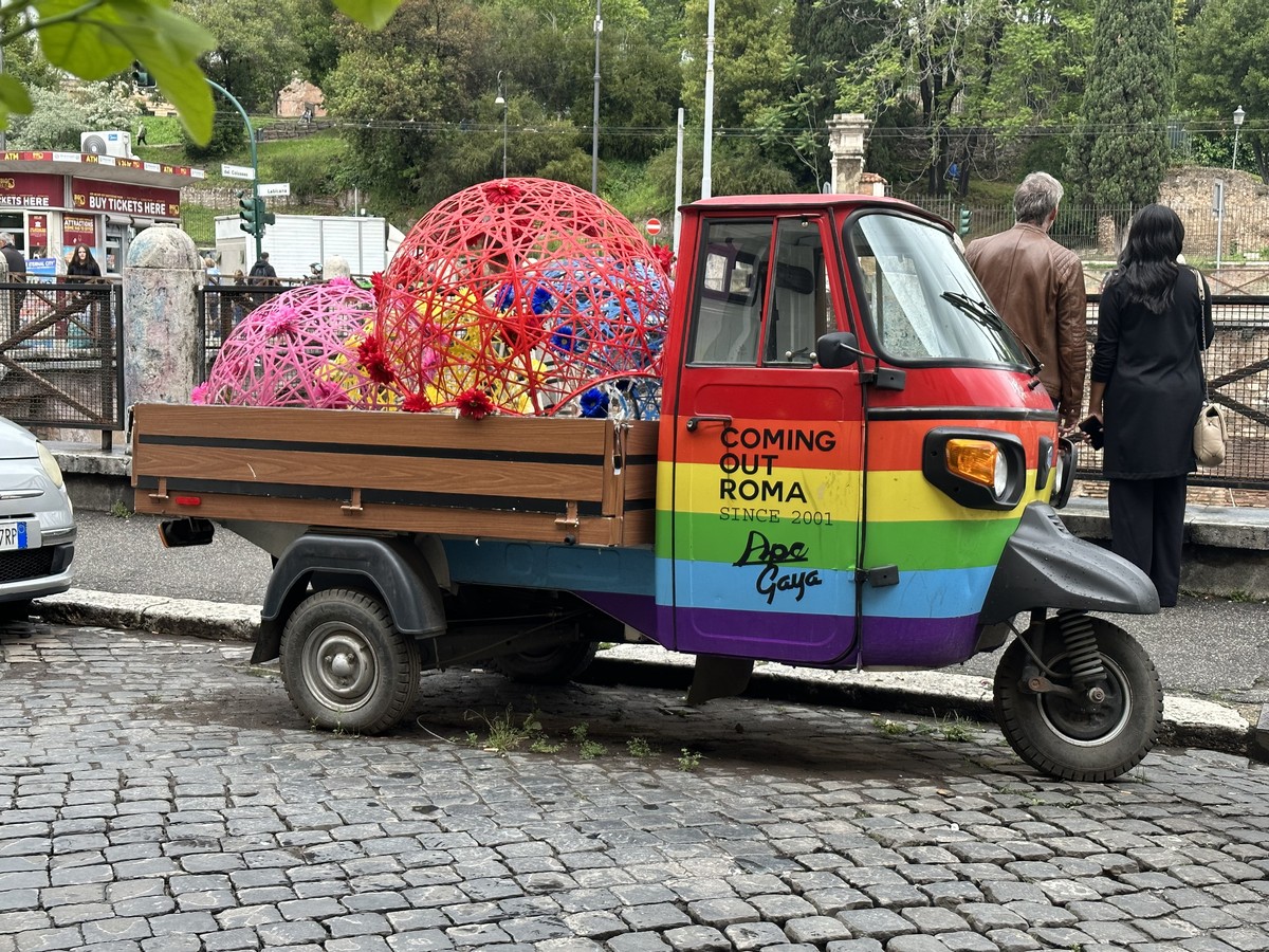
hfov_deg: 39.7
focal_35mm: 48
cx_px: 634
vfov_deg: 30.3
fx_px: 1760
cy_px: 476
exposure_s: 1/1062
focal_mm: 6.86
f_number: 1.78
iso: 64
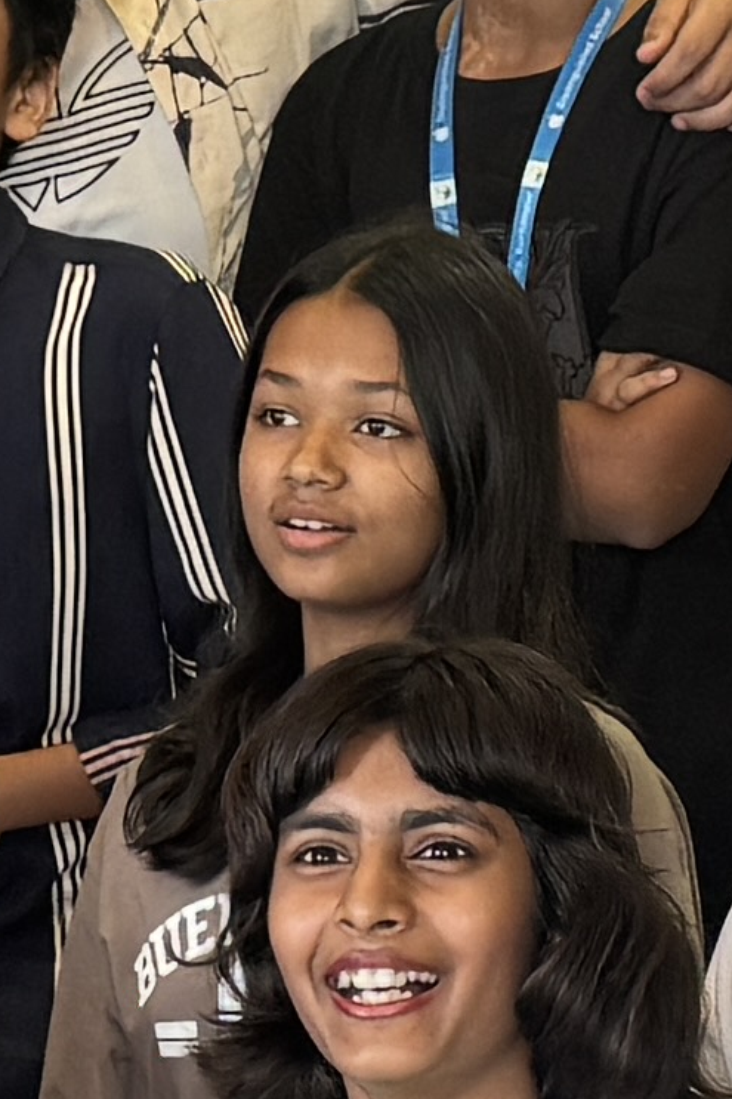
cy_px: 818
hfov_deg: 7.1
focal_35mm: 192
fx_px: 5858
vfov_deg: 10.7
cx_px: 442
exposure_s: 1/50
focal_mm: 6.76
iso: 200
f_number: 1.78
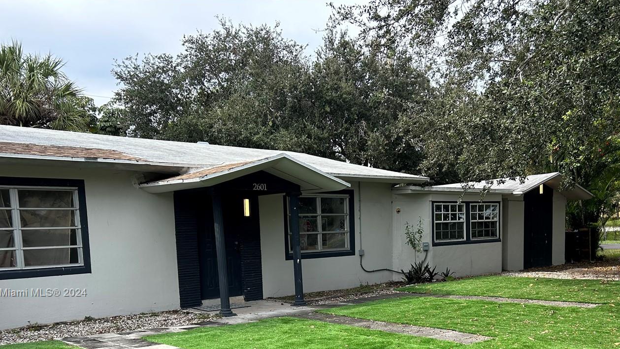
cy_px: 293
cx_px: 323
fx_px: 592
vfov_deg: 31.7
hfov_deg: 55.3
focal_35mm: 36
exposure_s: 1/1196
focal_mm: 5.7
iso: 50
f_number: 1.5
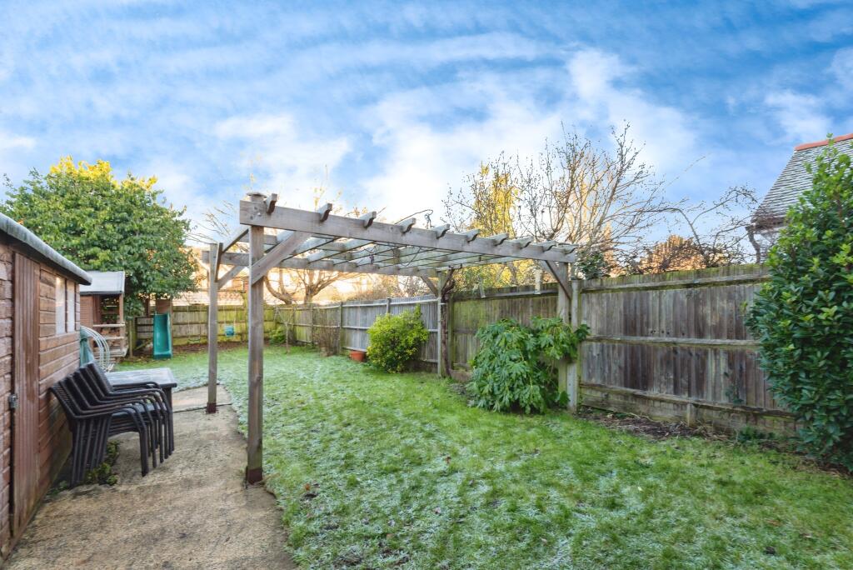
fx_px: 379
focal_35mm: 16
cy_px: 285
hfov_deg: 96.7
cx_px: 426
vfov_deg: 73.8
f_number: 11
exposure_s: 1/15
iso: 280
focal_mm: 16
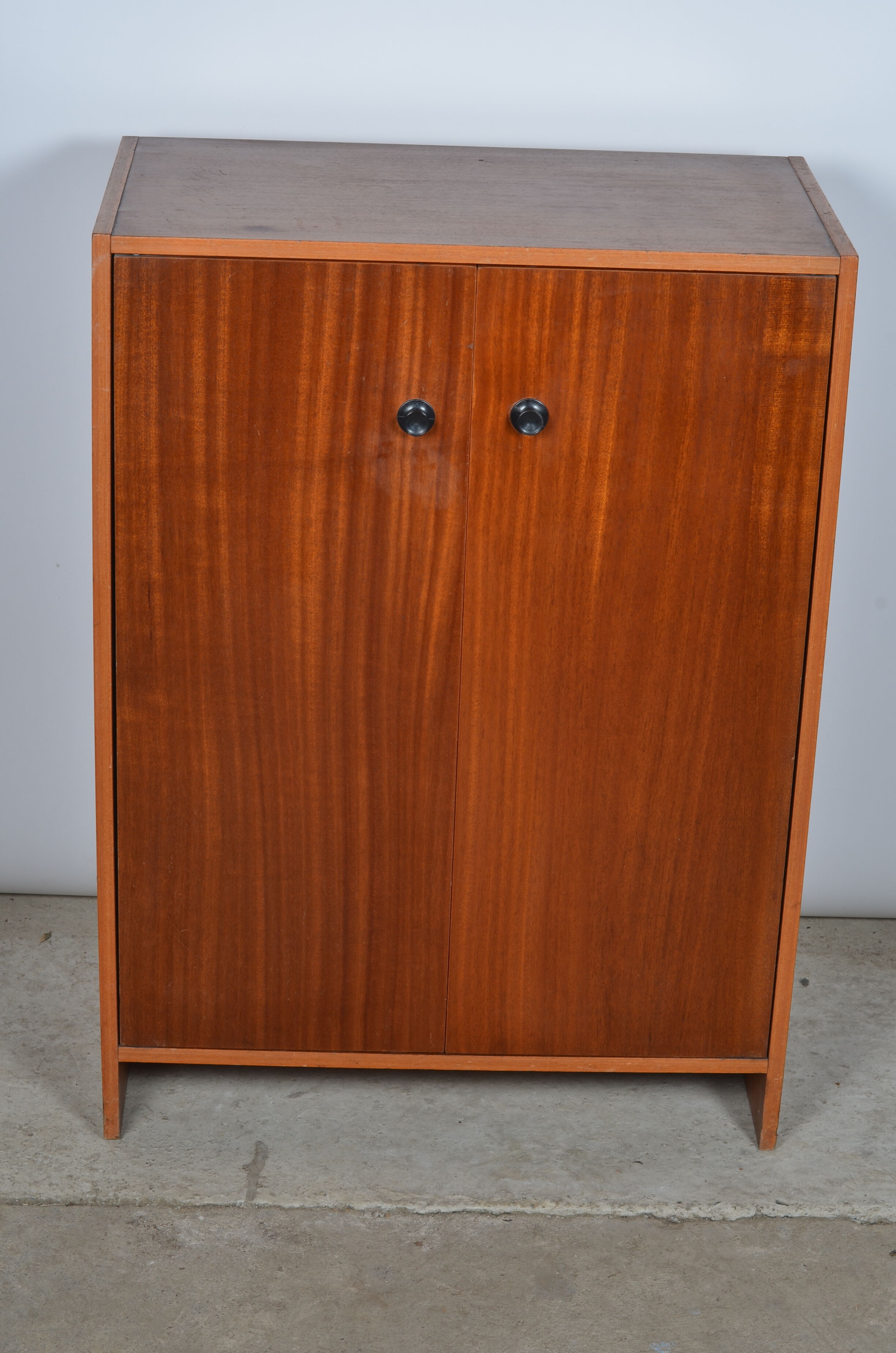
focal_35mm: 75
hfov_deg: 18.1
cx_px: 448
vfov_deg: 27.0
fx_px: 2812
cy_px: 676
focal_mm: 50
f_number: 11
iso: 100
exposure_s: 1/125
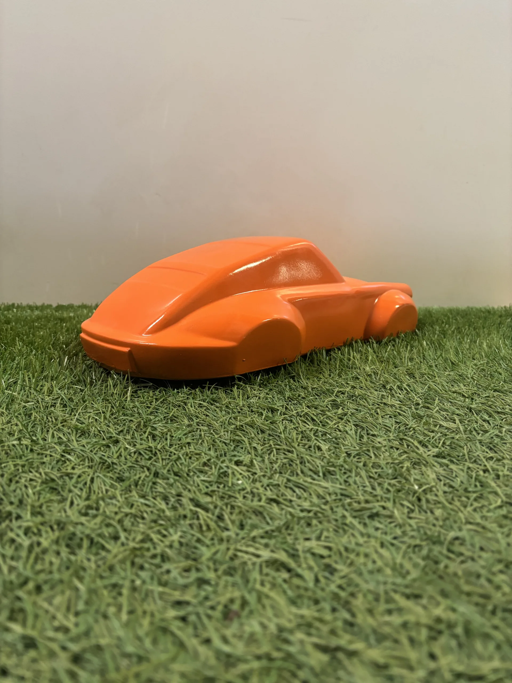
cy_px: 342
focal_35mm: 26
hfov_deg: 53.1
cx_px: 256
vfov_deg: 67.3
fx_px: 513
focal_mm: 5.96
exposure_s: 1/50
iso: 320
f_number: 1.6
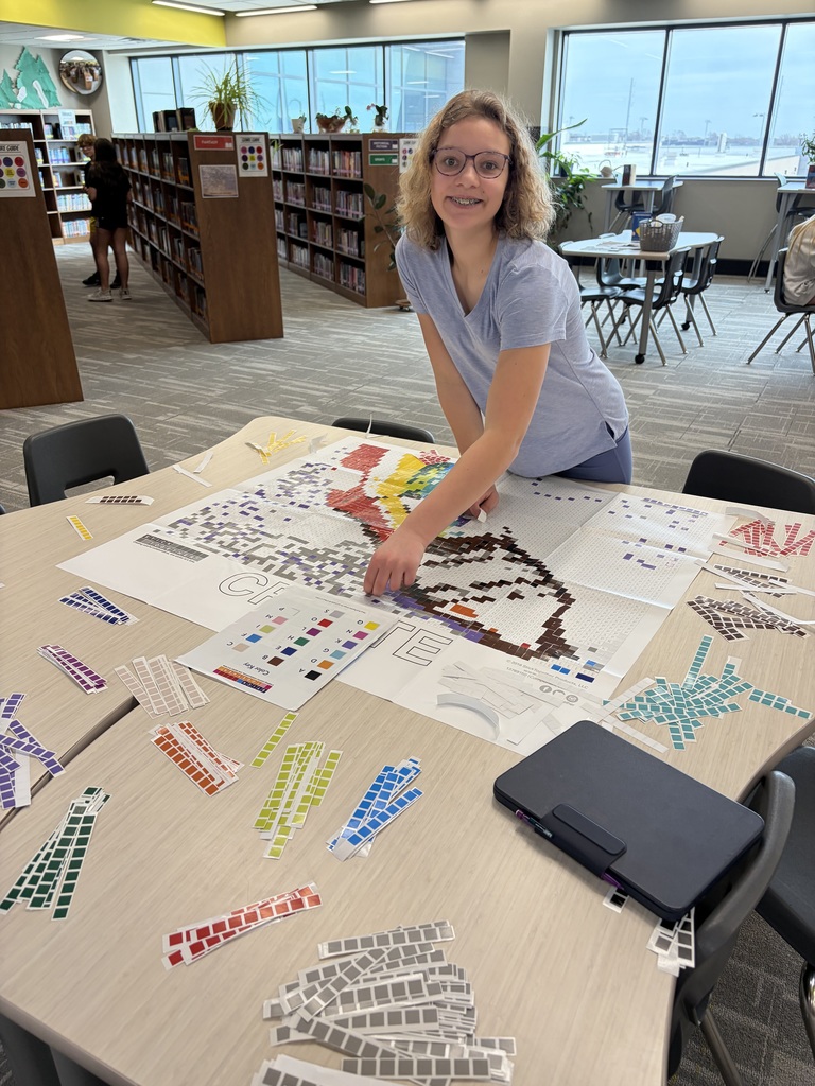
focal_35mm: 26
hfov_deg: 53.1
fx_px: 816
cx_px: 408
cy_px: 543
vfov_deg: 67.3
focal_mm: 5.96
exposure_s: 1/100
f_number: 1.6
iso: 64
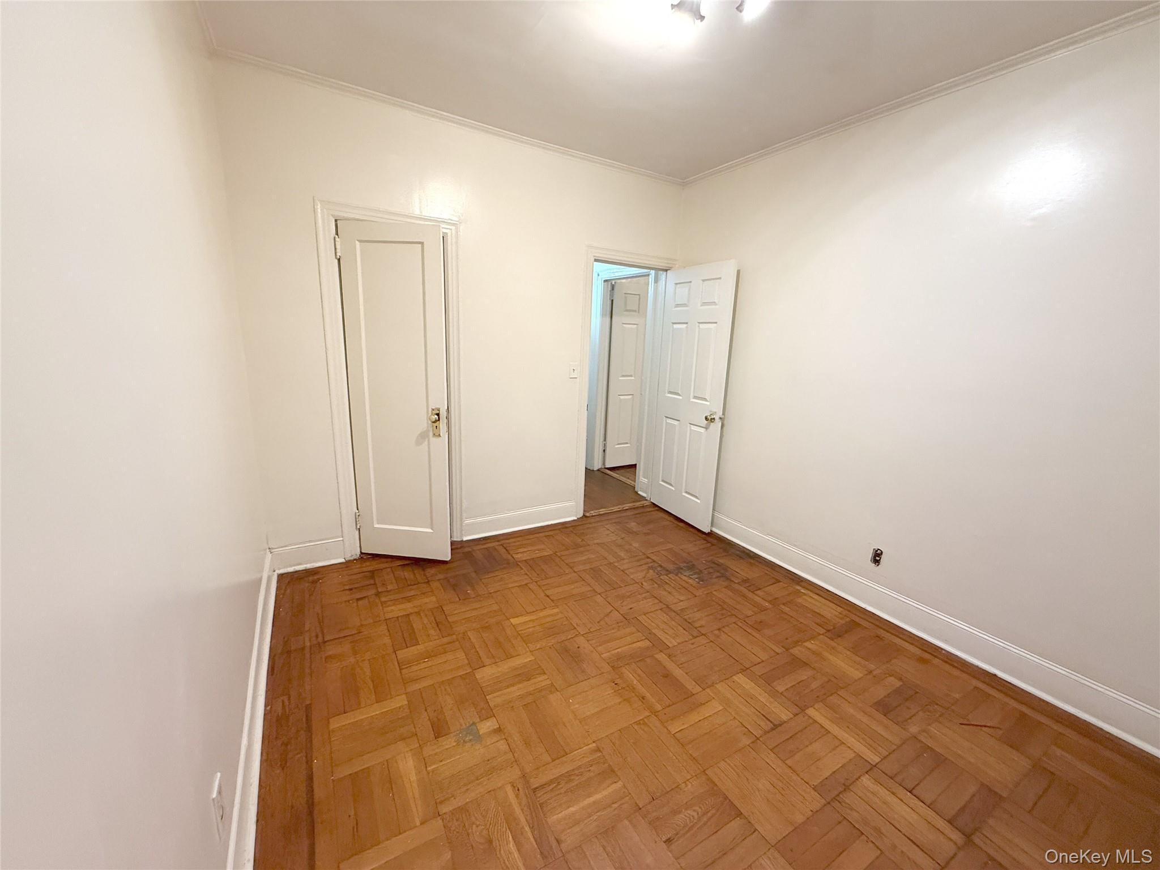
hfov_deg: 102.1
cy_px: 435
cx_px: 580
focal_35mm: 14
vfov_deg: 85.7
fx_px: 469
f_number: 2.2
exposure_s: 1/60
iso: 320
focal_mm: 2.22
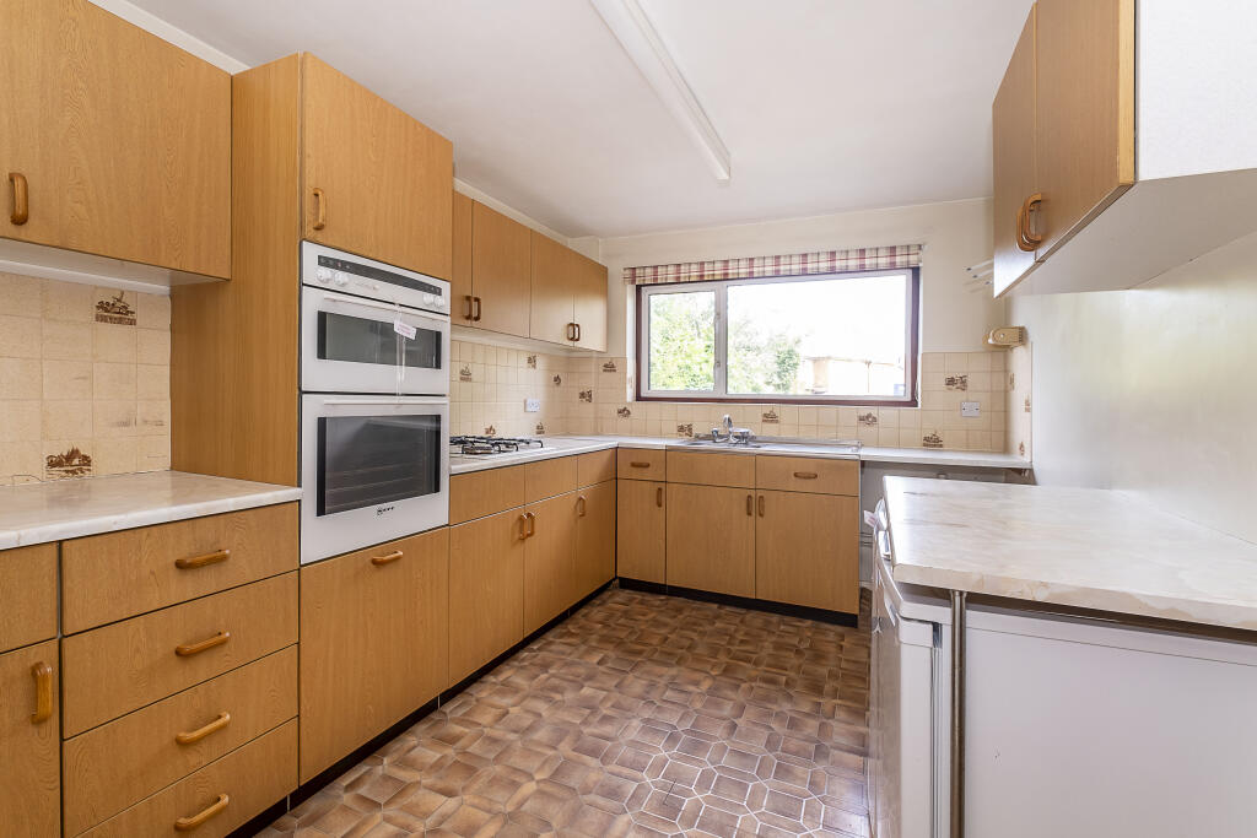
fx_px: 524
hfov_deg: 100.4
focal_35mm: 15
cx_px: 628
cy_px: 419
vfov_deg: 77.3
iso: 500
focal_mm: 10
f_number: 7.1
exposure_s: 1/30
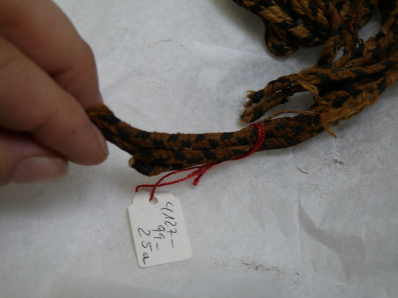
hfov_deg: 39.7
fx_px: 552
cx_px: 199
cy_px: 149
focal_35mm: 48
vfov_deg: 30.3
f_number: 3.2
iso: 160
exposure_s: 1/30
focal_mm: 10.1
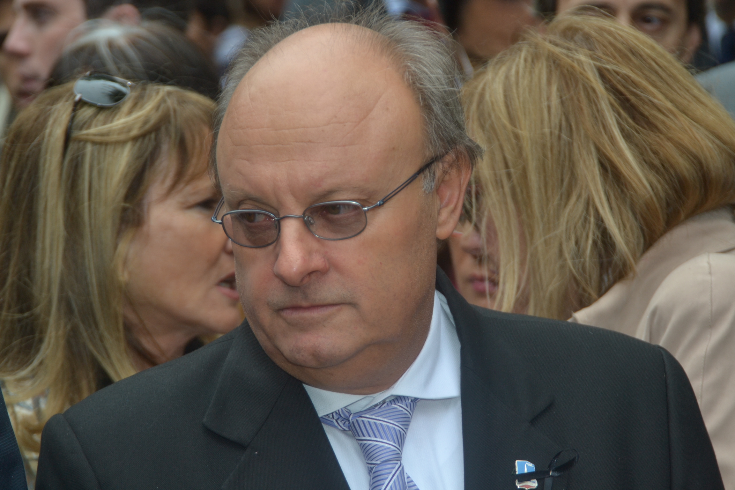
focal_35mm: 180
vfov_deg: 7.6
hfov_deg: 11.4
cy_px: 245
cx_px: 368
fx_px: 3675
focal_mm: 120
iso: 320
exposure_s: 1/125
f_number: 5.6
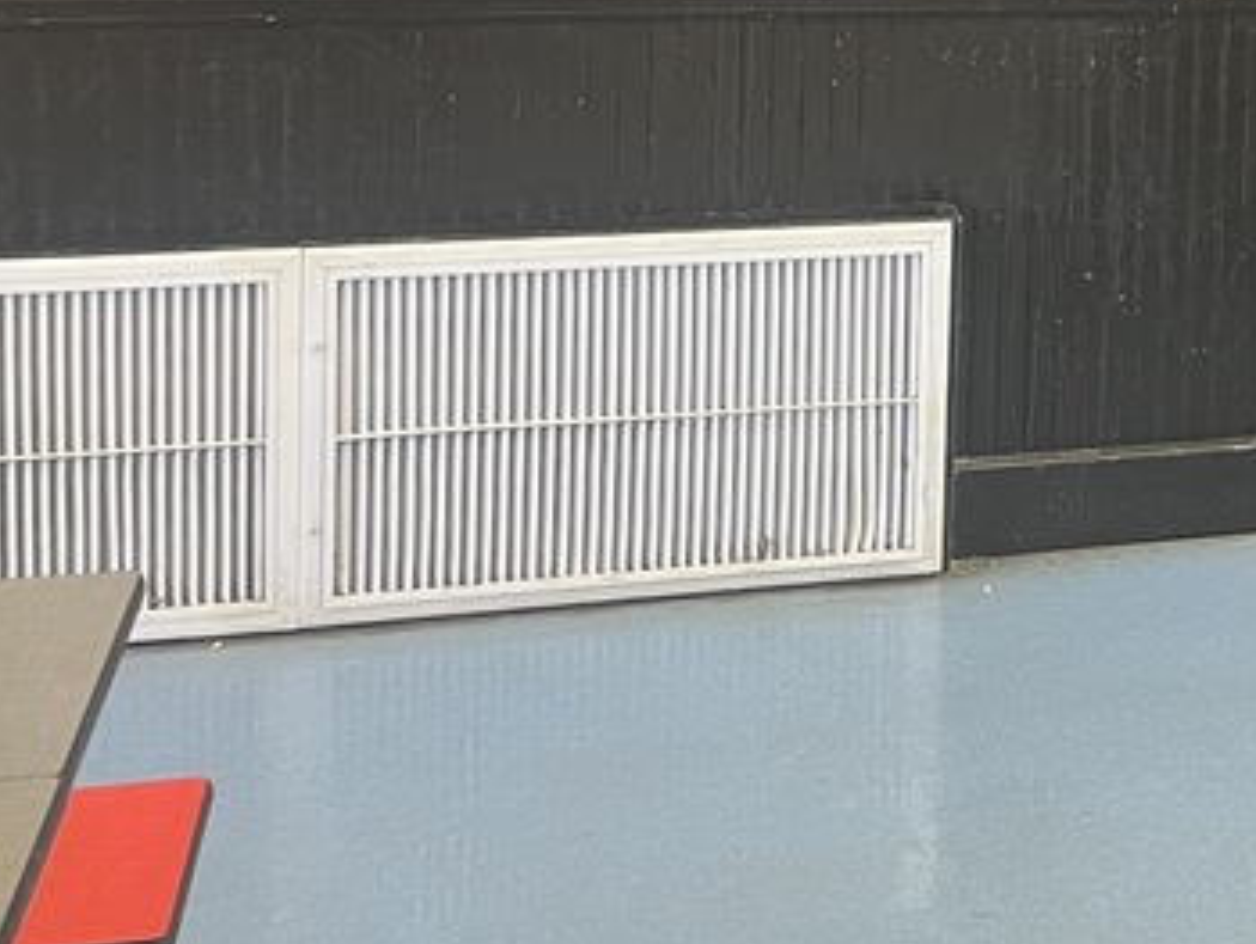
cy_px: -140
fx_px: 2759
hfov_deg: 21.9
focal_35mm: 76
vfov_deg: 18.5
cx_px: 1809
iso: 125
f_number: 1.6
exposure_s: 1/60
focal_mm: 5.1
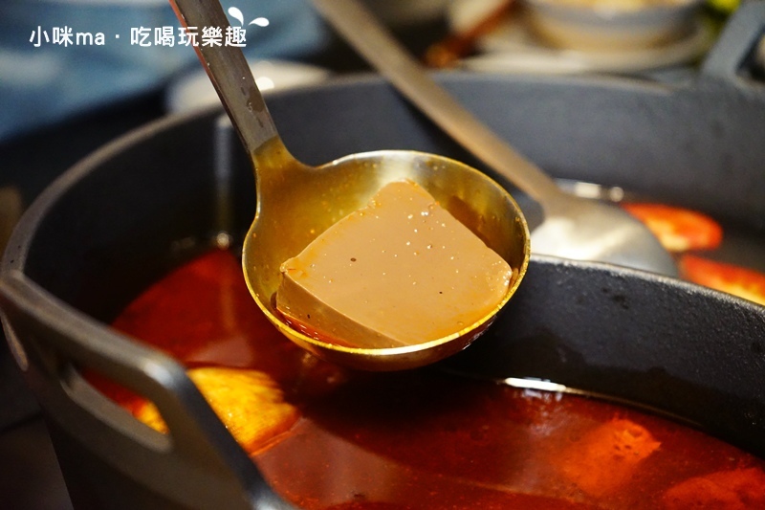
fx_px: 1338
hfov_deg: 31.9
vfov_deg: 21.6
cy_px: 255
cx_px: 382
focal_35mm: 63
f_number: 5.6
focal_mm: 63
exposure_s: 1/80
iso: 6400
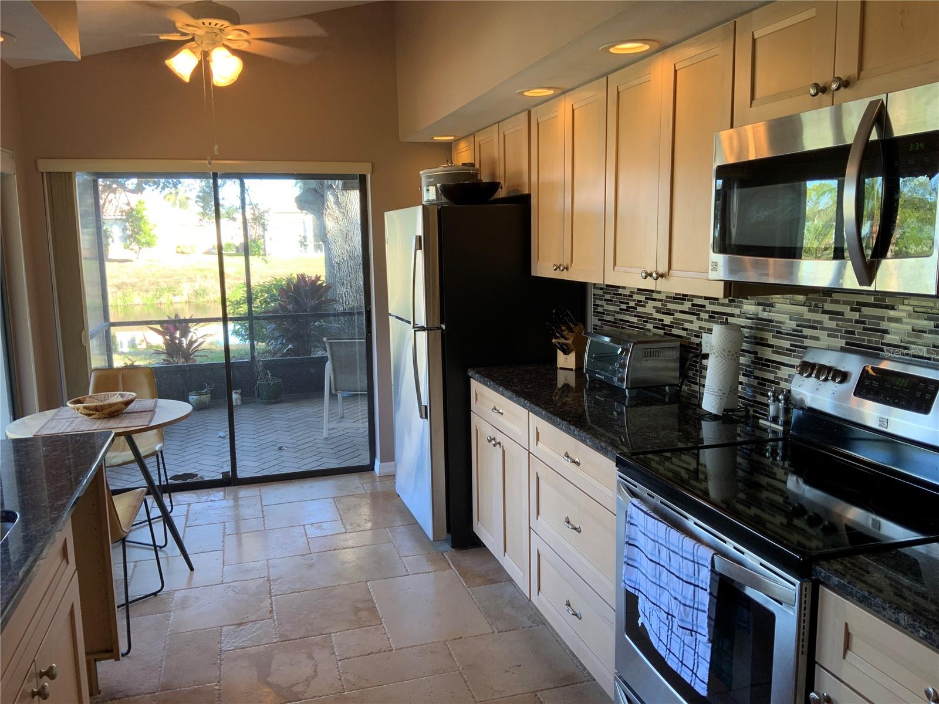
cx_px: 470
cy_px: 352
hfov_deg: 61.7
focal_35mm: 29
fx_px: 787
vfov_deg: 48.2
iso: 40
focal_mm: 3
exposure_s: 1/60
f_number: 1.8
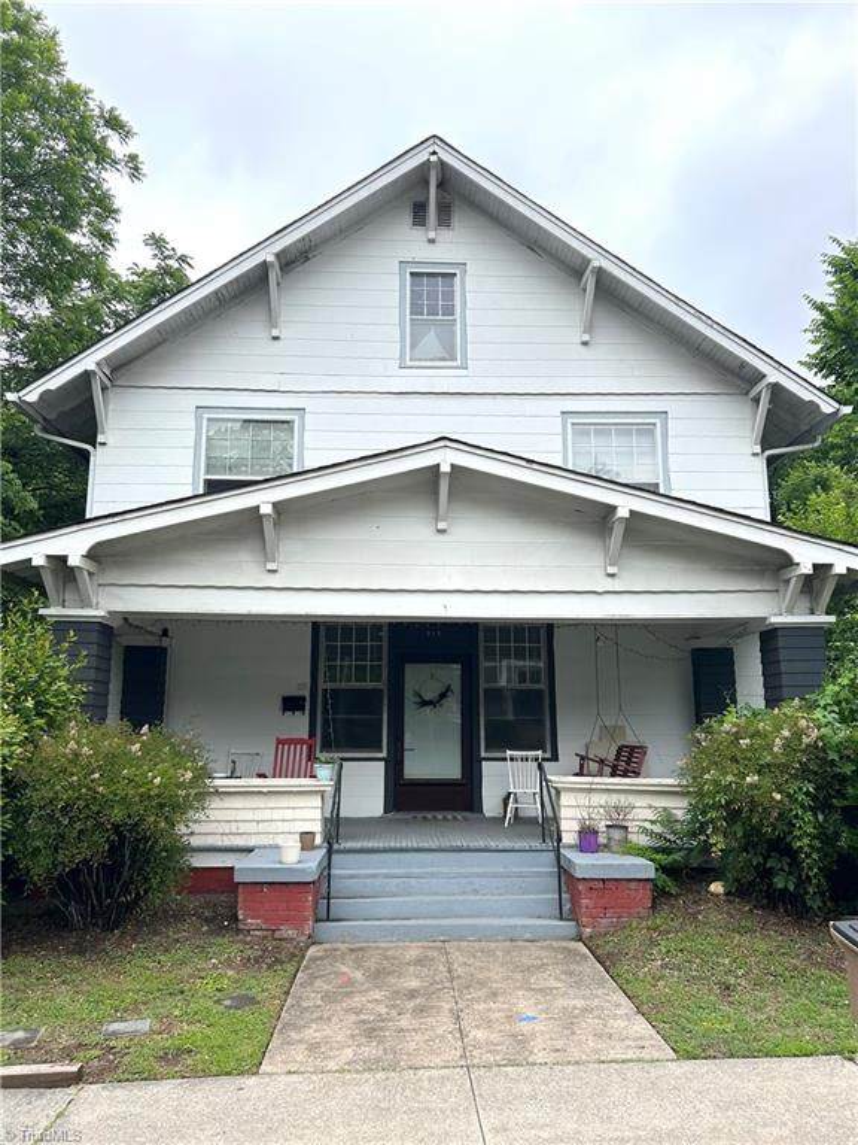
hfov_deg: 53.1
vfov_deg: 67.3
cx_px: 429
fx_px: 859
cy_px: 572
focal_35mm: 26
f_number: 1.5
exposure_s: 1/2208
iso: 50
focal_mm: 5.7
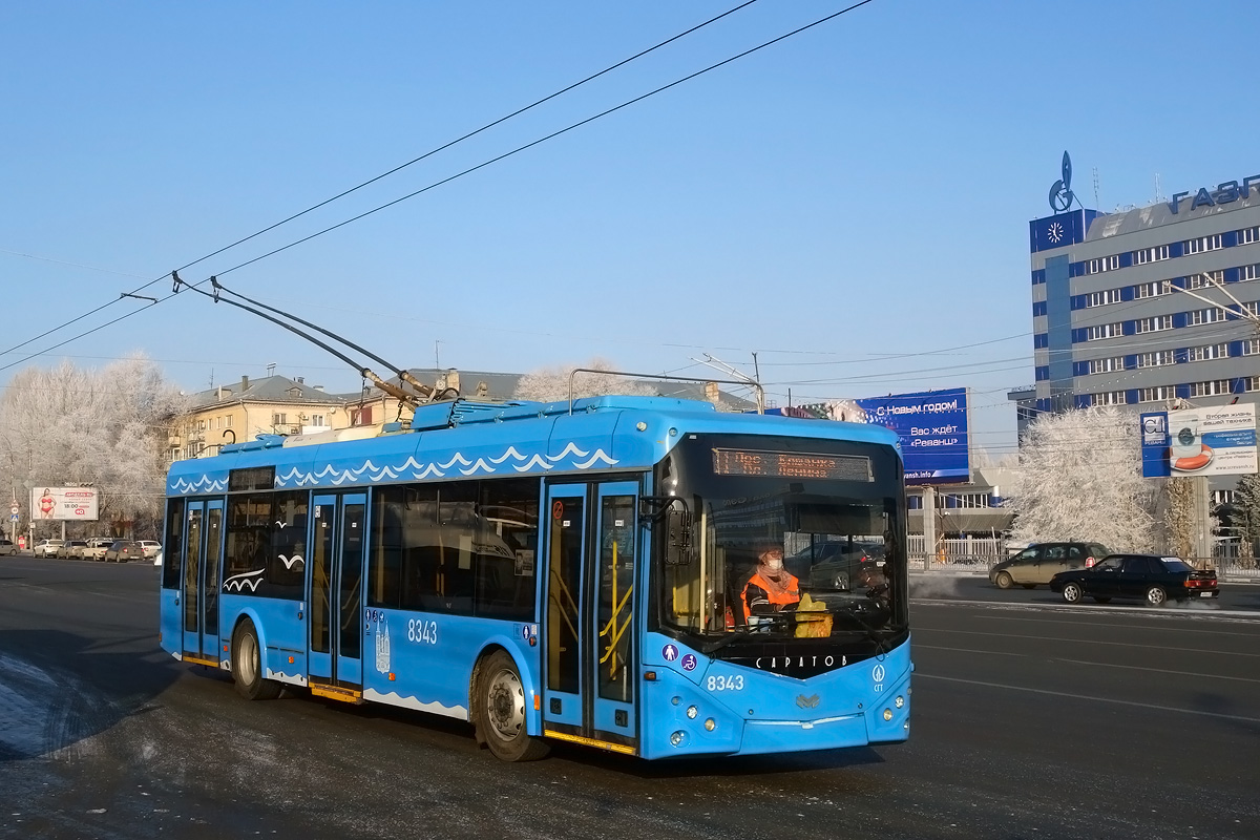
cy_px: 420
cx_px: 630
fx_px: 1330
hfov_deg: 50.7
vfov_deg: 35.1
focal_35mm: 38
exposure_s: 1/500
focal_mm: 14.23
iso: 125
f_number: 6.3
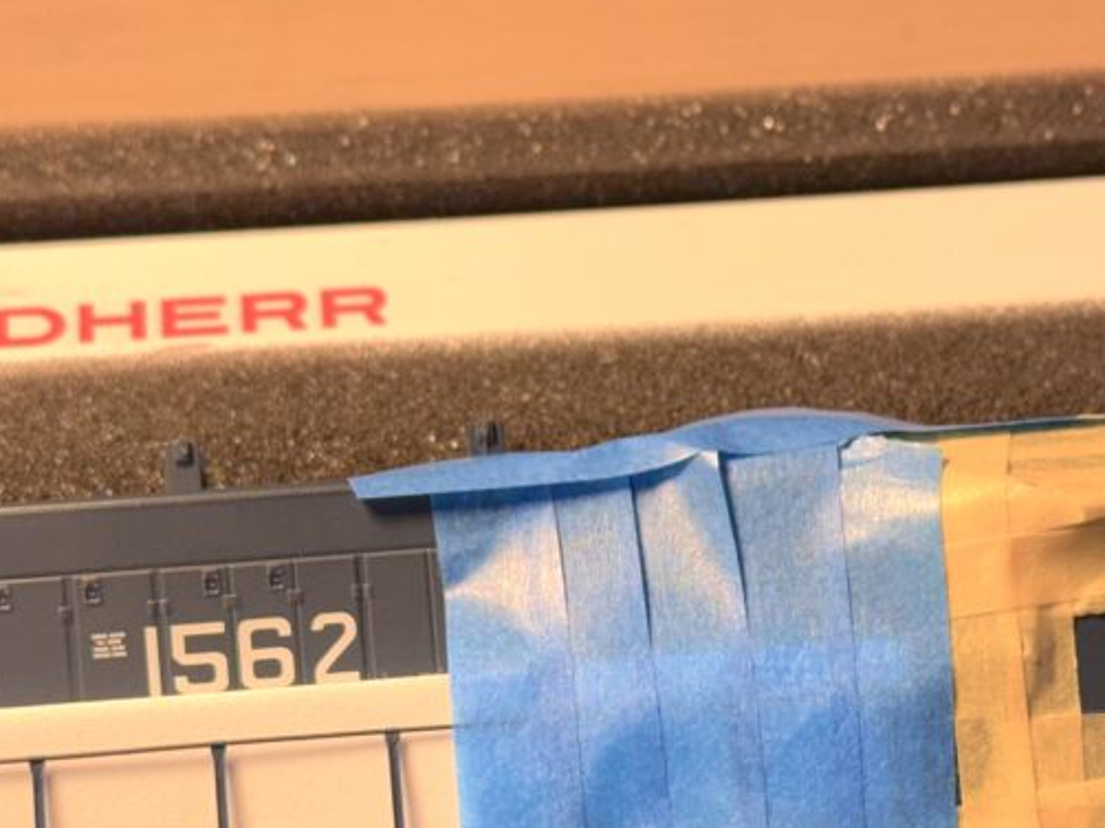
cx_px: 676
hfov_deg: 20.0
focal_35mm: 98
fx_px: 3127
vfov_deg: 15.0
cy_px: 707
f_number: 1.78
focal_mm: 6.76
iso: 100
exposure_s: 1/50
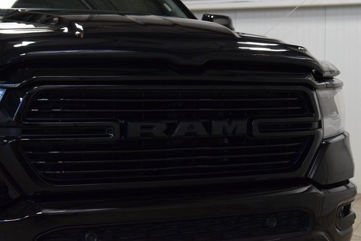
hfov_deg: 27.0
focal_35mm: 75
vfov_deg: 18.2
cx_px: 180
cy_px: 120
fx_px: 752
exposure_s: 1/60
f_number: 7.1
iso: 1600
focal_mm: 50
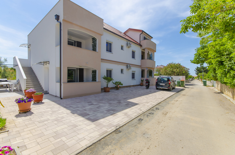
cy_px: 78
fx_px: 98
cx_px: 118
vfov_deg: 77.1
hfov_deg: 100.5
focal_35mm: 15
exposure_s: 1/200
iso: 100
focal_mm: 10
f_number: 11
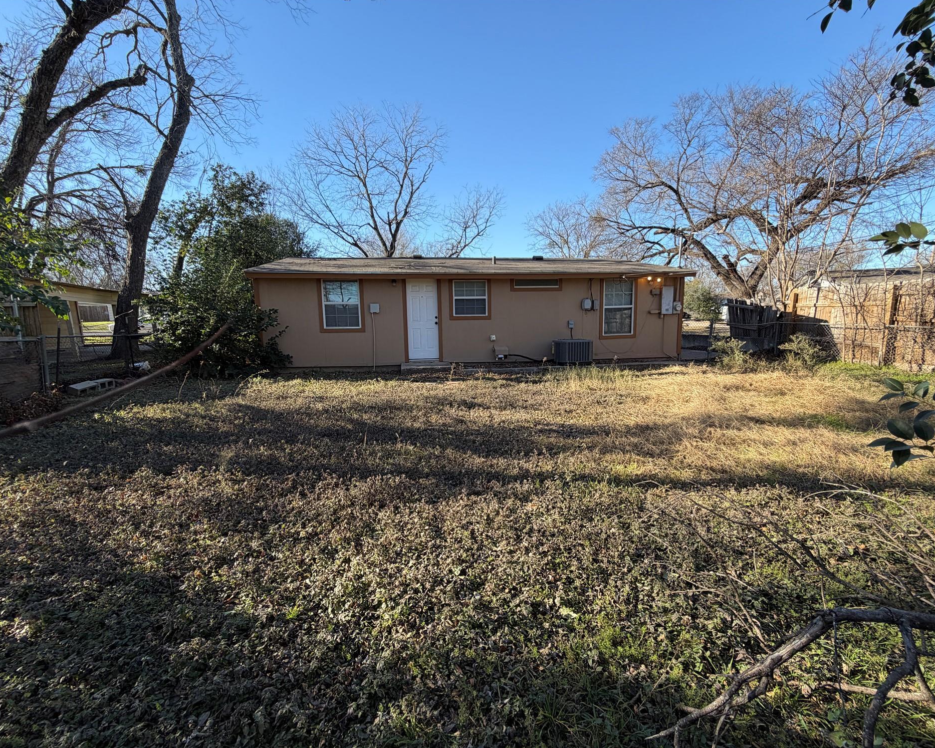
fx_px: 415
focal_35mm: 15
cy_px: 382
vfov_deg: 84.0
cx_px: 471
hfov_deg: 96.8
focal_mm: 2.22
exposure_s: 1/502
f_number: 2.2
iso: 40
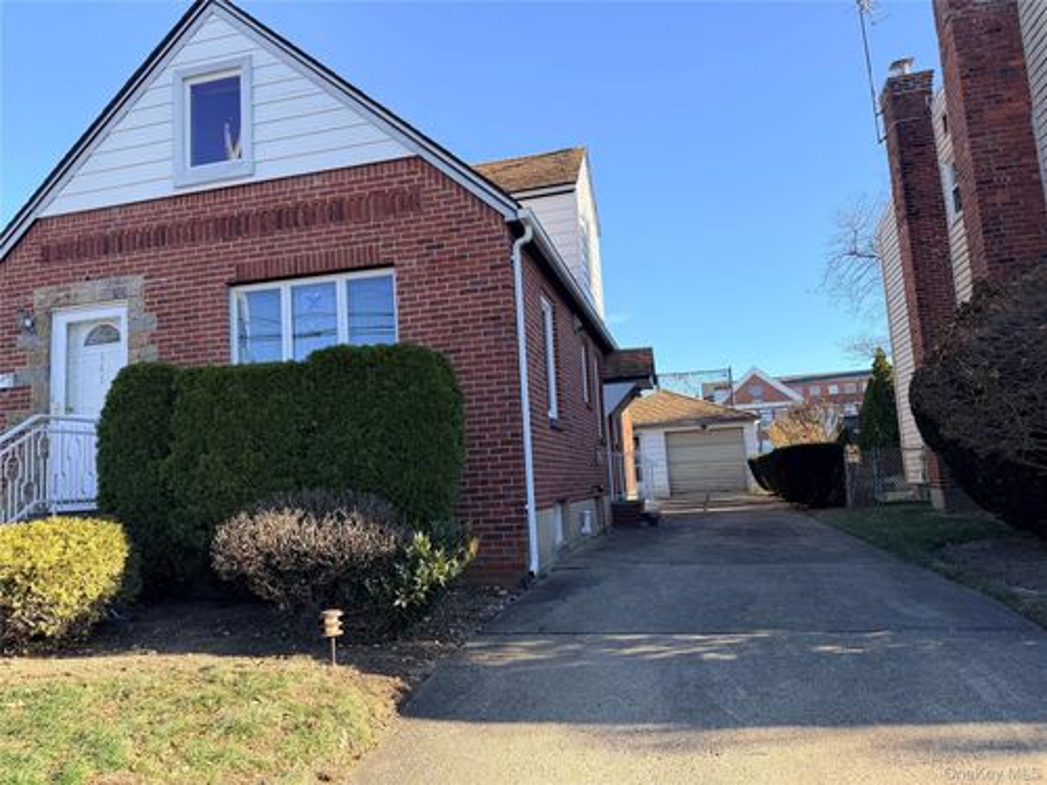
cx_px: 524
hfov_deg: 71.6
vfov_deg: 56.8
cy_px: 392
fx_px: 726
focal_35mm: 24
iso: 80
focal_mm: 6.76
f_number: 1.78
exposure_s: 1/1385
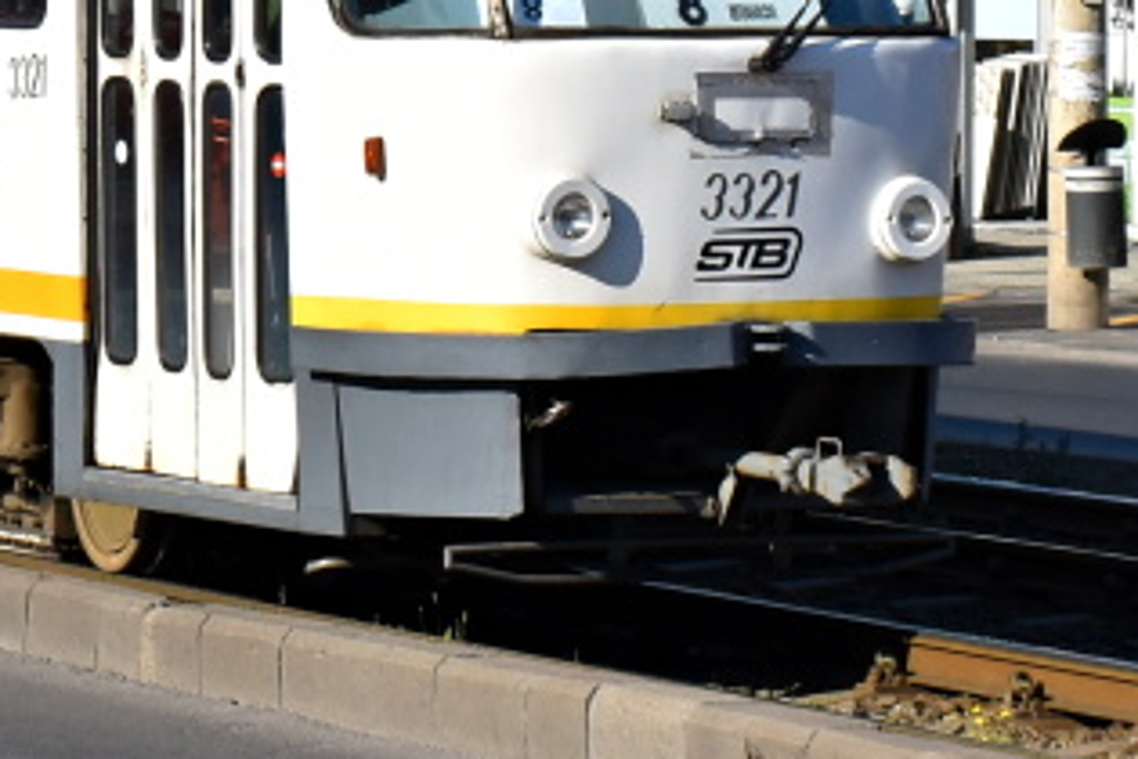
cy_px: -327
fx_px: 5393
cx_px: 184
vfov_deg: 7.9
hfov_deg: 12.0
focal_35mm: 171
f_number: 10
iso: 200
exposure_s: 1/400
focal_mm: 35
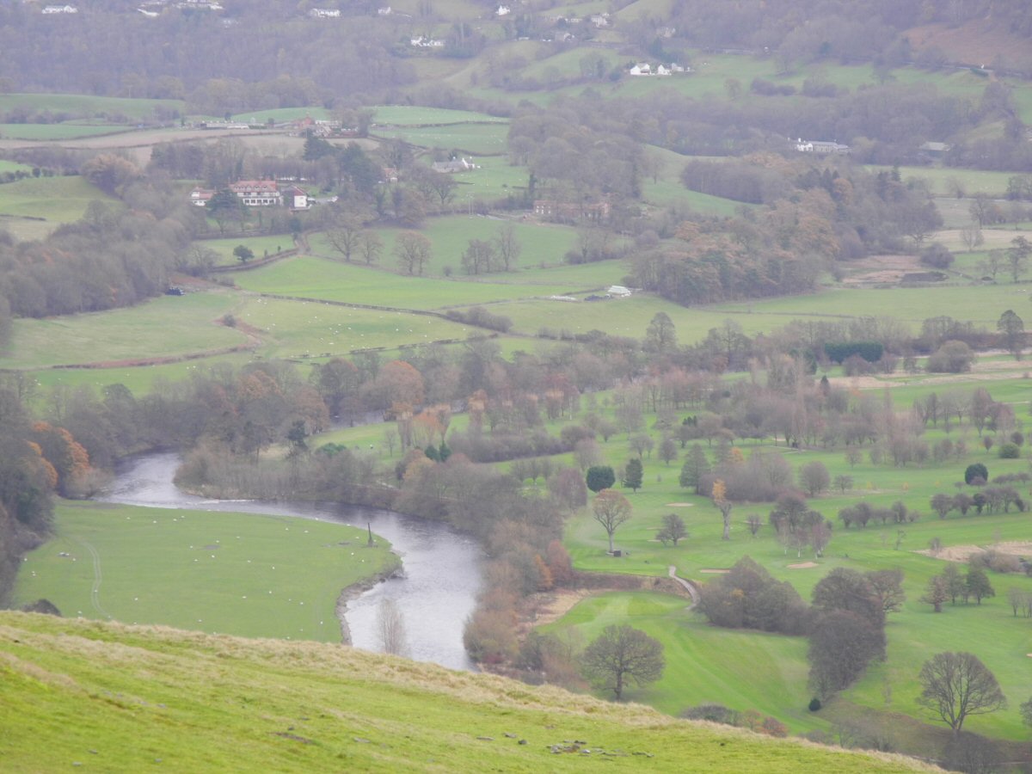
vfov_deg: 7.4
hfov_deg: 9.9
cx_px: 516
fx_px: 5963
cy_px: 387
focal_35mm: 200
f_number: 5.6
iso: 100
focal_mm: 42.6
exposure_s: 1/26.8
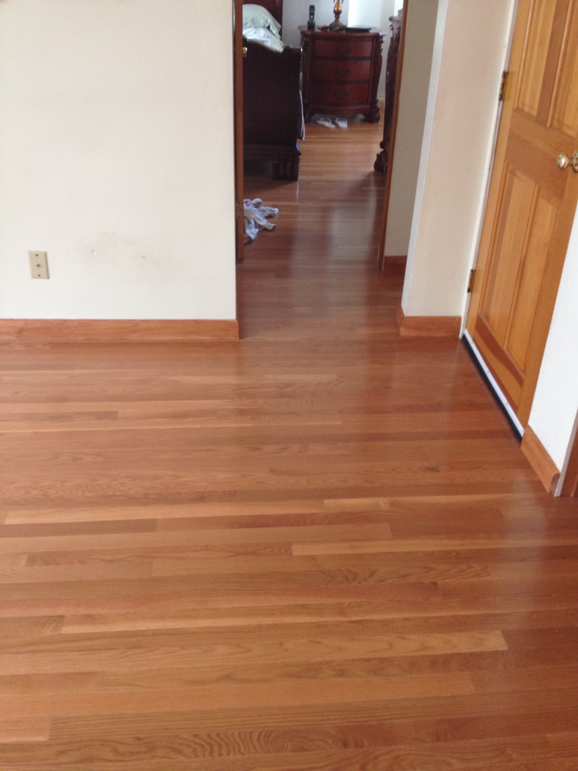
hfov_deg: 40.7
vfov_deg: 52.6
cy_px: 386
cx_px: 289
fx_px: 779
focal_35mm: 35
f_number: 2.4
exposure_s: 1/20
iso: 100
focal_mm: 4.28
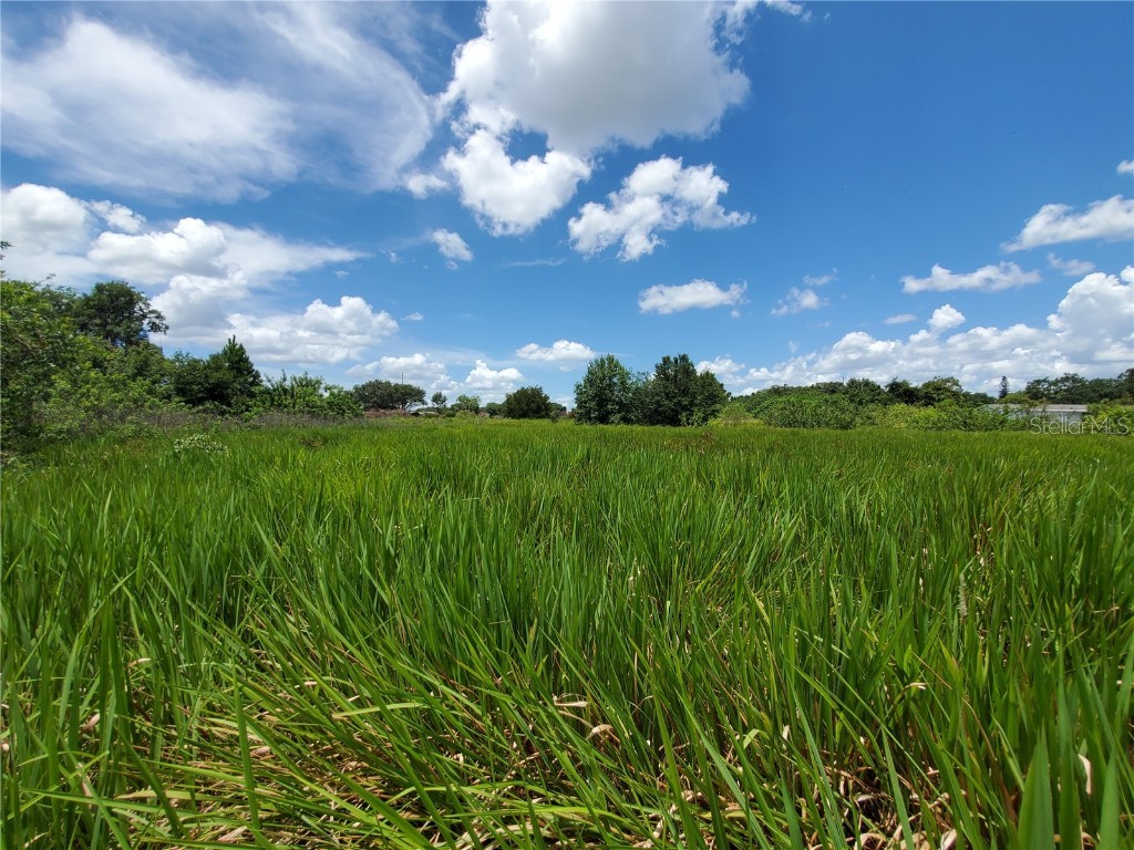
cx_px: 567
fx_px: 426
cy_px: 425
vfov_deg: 89.9
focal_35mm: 13
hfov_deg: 106.2
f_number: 2.2
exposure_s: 1/1303
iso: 50
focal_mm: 1.8
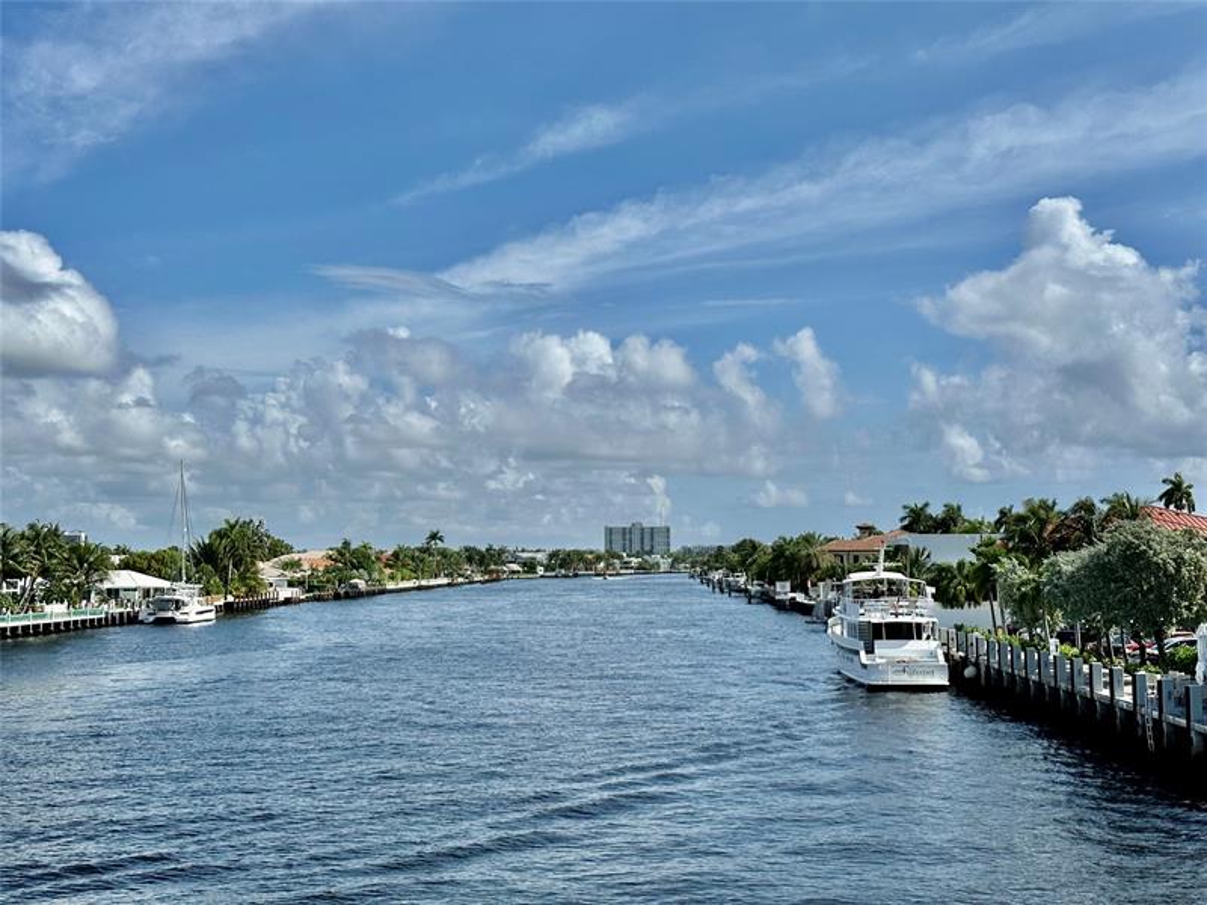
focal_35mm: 48
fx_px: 1674
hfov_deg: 39.7
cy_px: 452
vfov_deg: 30.3
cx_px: 604
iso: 64
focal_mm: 6.86
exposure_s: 1/7092
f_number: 1.78
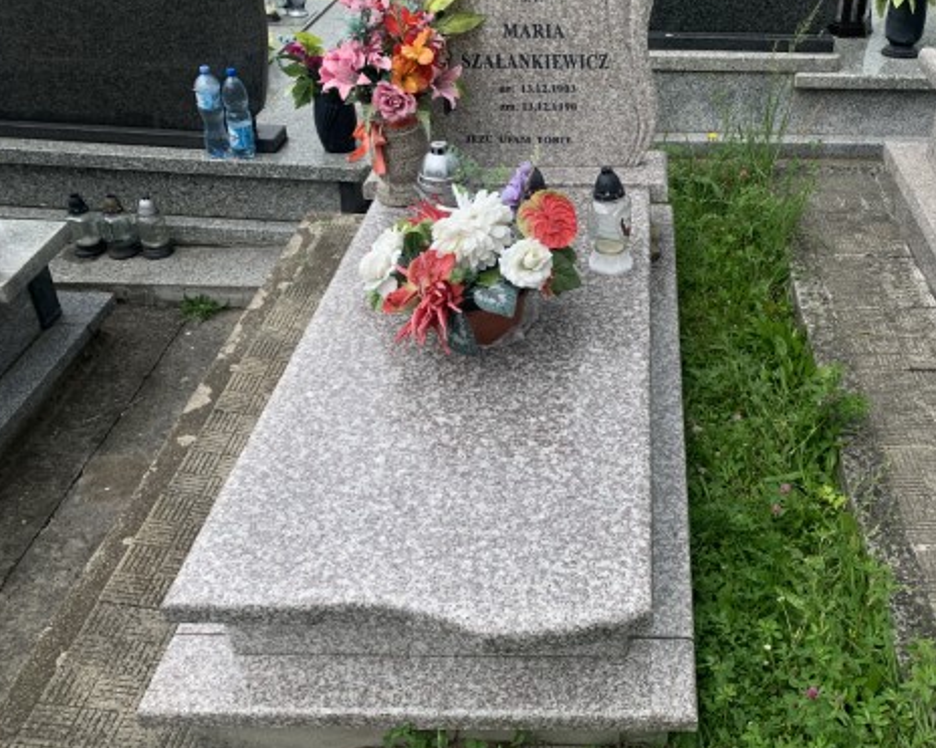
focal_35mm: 35
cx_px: 631
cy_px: 323
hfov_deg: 50.5
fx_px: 969
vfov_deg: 42.1
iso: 25
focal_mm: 4.25
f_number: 1.8
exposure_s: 1/518
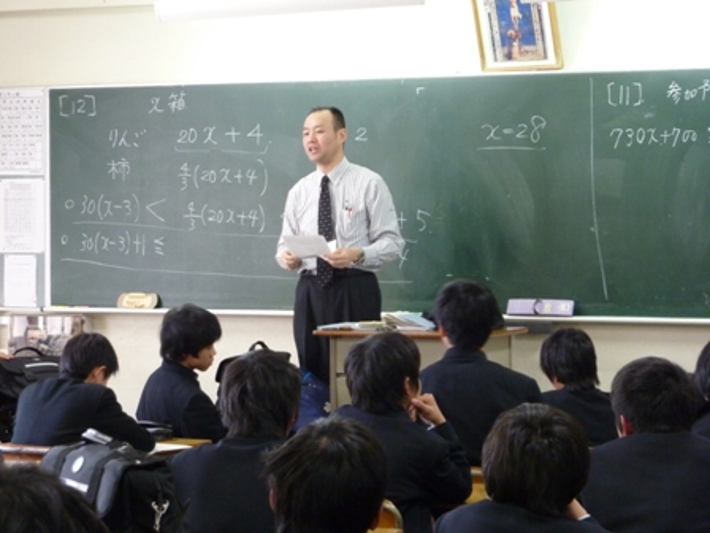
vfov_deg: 14.2
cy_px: 266
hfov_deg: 18.9
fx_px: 2133
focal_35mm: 104
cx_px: 355
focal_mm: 17
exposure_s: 1/20
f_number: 4.3
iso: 400
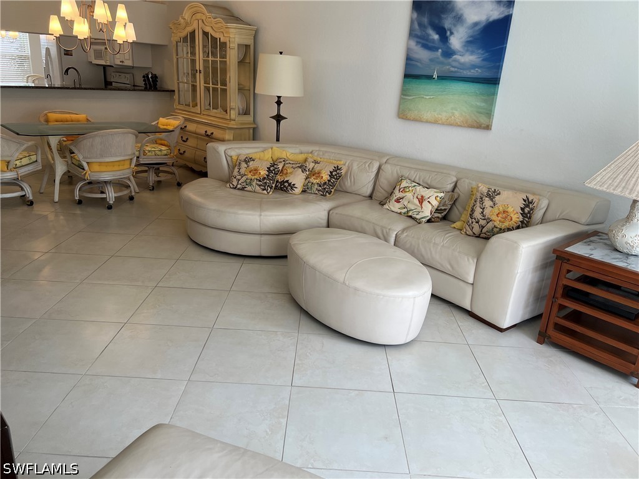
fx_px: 480
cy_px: 240
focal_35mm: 26
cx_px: 320
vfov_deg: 53.1
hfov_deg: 67.3
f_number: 1.5
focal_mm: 5.7
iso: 64
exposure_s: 1/120
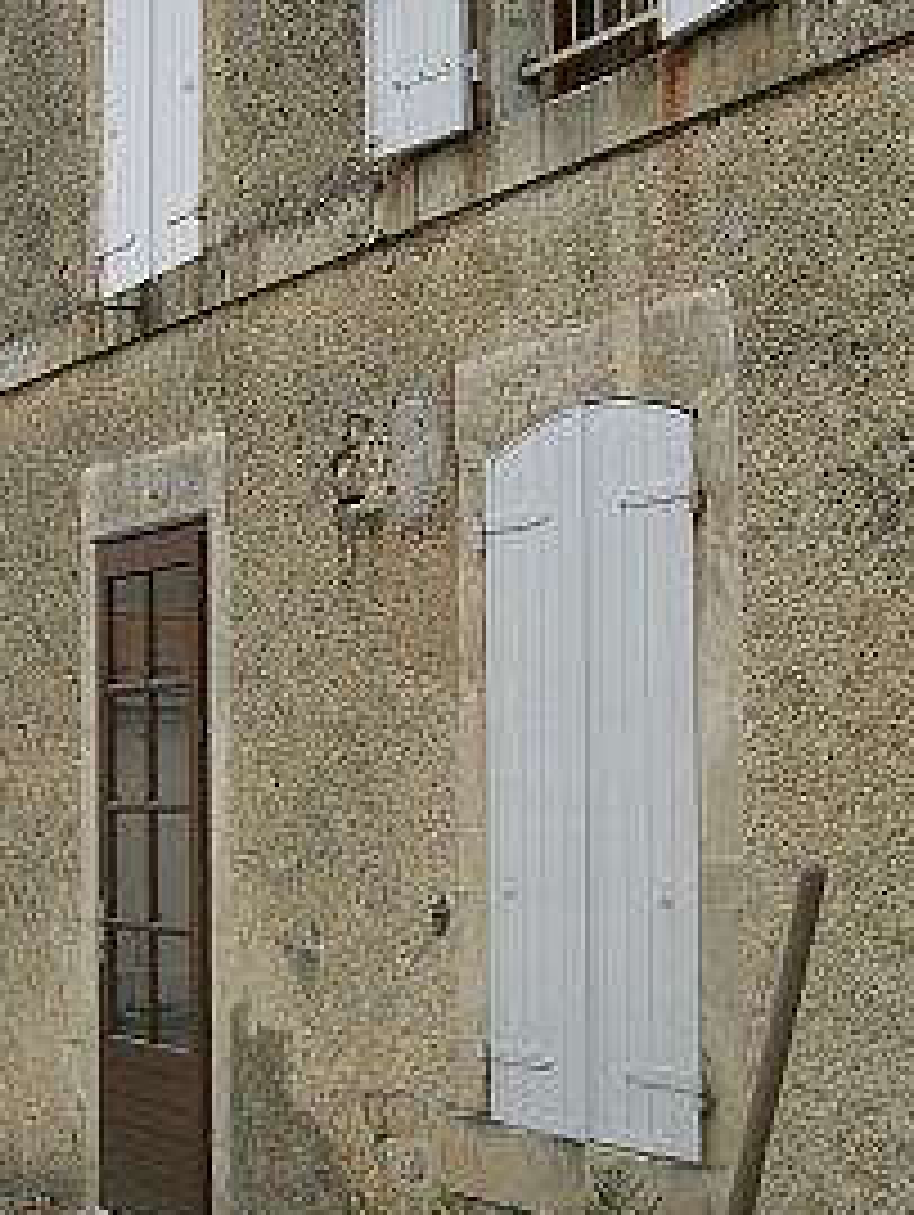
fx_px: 2531
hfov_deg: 20.5
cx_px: 414
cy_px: 482
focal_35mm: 72
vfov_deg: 26.9
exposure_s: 1/418
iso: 100
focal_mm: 8
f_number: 2.8
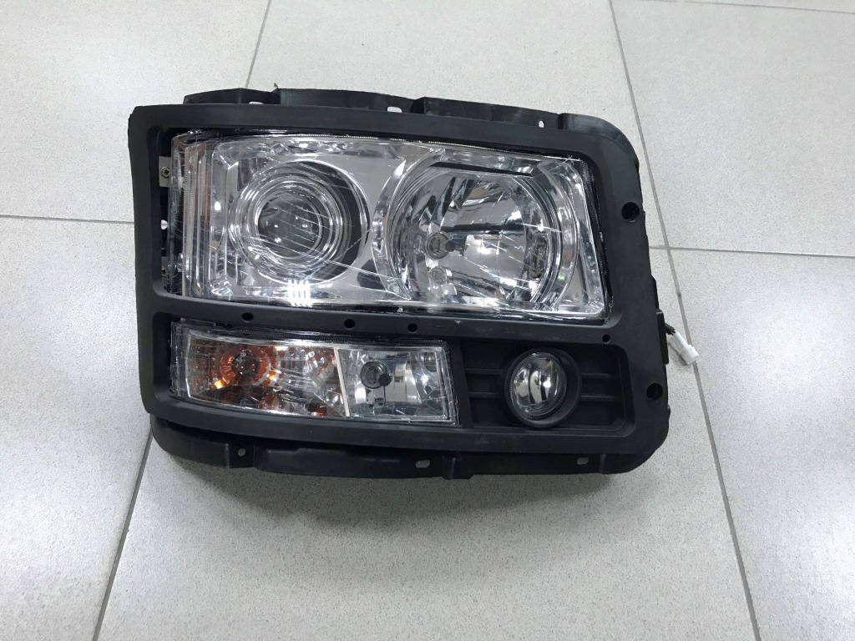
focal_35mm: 28
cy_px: 320
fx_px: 692
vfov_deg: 49.7
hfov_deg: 63.4
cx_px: 428
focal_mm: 3.99
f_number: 1.8
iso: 50
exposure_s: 1/16
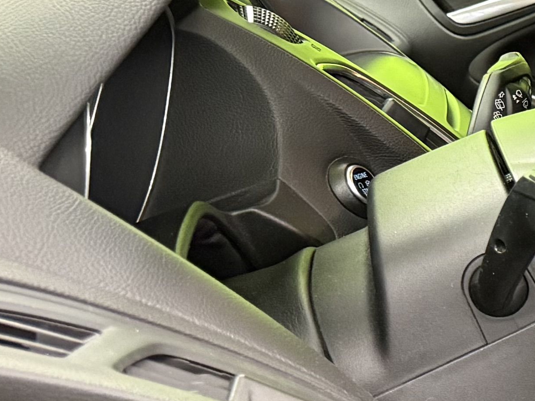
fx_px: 1731
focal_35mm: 112
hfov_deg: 14.8
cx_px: 1026
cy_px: 299
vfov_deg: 13.2
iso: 400
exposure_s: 1/50
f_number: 1.78
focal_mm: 6.76
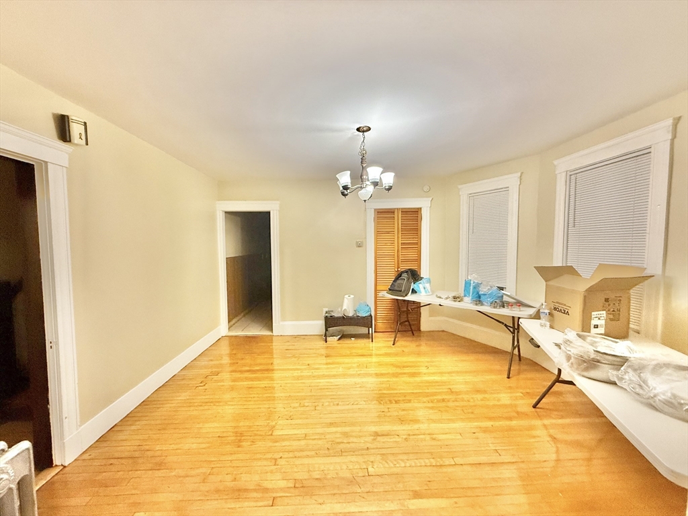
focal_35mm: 14
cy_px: 258
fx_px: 278
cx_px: 344
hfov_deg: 102.1
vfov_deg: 85.7
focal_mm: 2.22
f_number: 2.2
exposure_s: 1/60
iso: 400
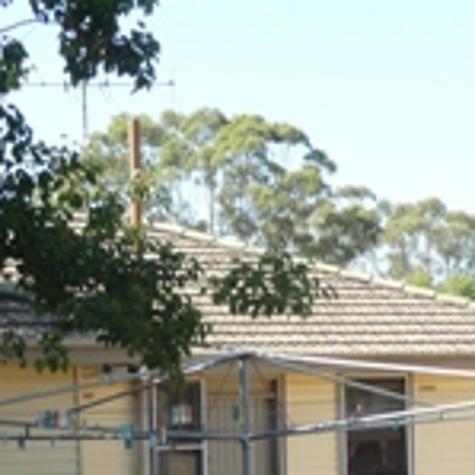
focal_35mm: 114
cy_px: 513
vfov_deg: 14.9
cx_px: 220
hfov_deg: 15.3
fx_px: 1770
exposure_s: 1/250
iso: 100
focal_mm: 7.1
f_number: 4
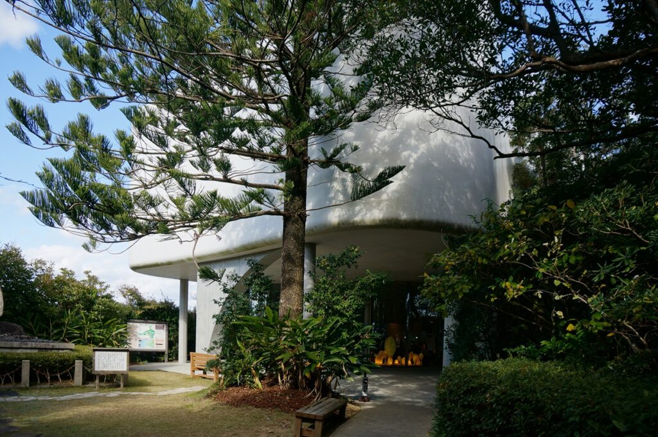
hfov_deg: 73.8
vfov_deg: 53.0
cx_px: 329
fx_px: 438
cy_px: 218
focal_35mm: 24
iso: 100
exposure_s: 1/250
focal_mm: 16
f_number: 5.6
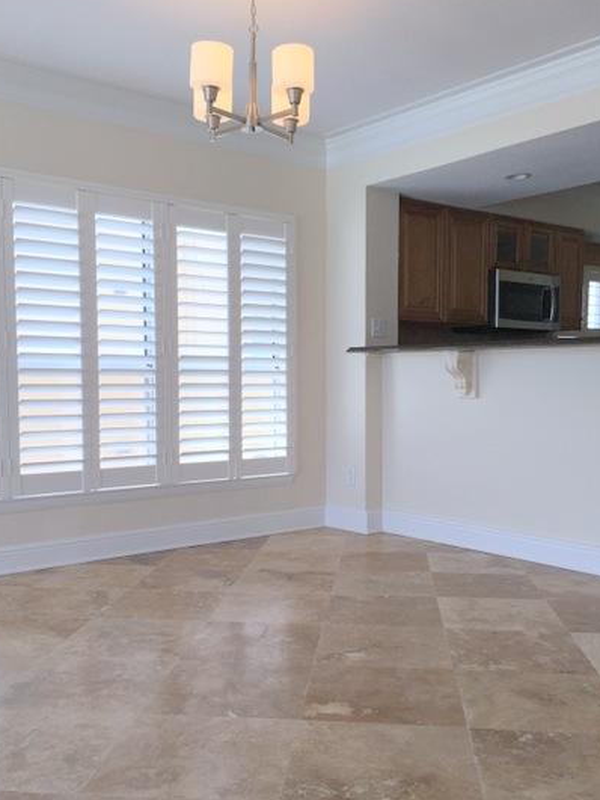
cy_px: 441
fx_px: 808
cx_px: 294
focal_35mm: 35
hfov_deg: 40.7
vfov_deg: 52.5
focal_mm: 4.15
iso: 32
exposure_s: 1/514
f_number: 2.2
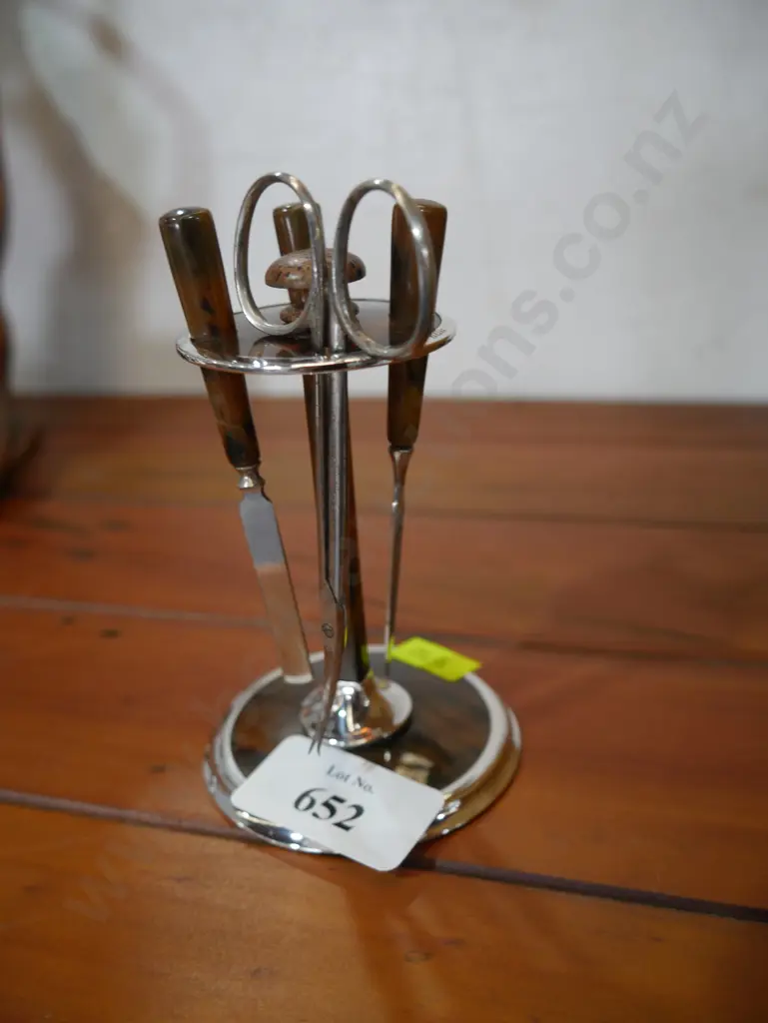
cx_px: 384
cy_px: 512
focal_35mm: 32
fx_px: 946
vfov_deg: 56.8
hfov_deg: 44.2
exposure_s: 1/60
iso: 320
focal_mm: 16
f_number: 3.6
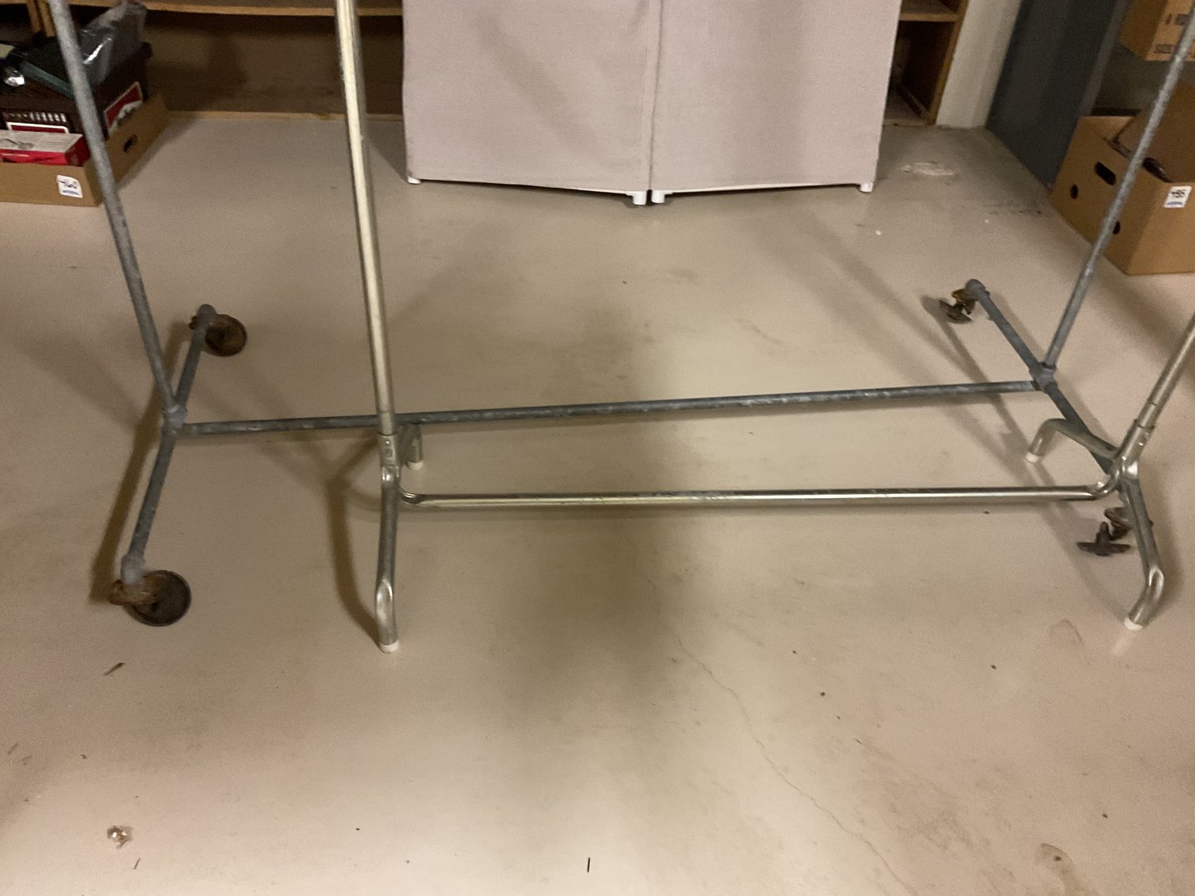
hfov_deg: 61.7
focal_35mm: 29
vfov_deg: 48.2
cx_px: 598
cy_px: 448
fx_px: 1001
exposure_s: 1/30
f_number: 1.8
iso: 400
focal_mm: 3
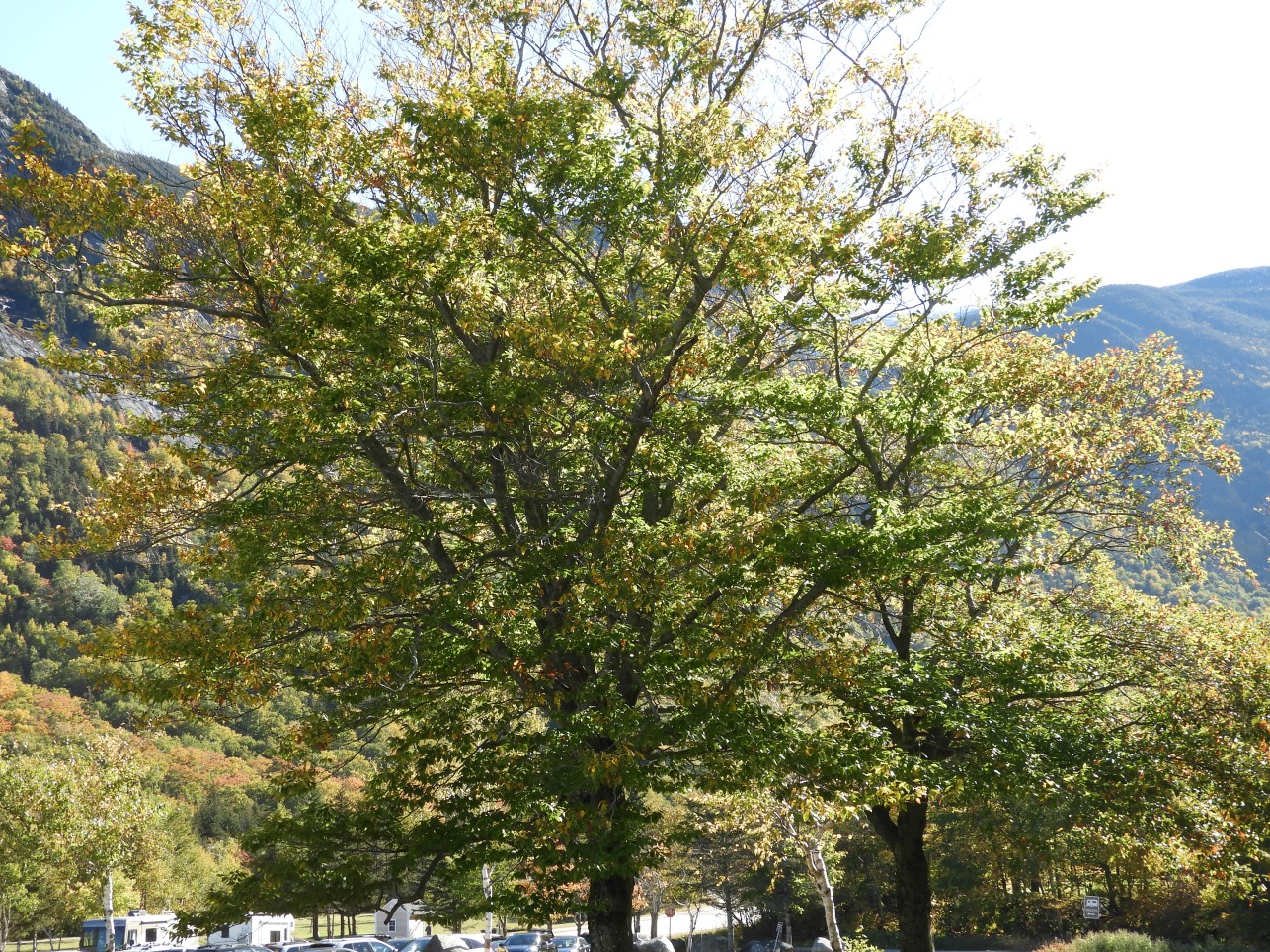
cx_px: 584
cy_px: 490
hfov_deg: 34.3
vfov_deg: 26.1
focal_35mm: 56
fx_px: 2054
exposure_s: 1/250
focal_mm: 9
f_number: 4
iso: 100
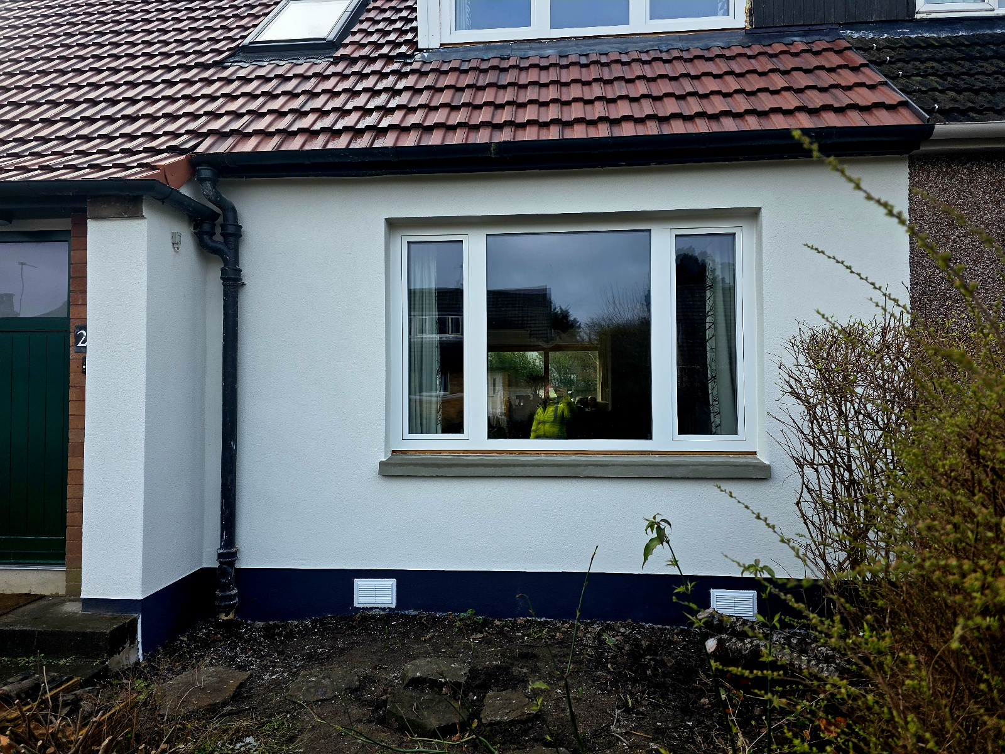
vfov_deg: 58.9
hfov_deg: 73.9
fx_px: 668
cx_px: 502
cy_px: 377
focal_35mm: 23
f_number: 1.7
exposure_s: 1/370
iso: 40
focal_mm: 6.3
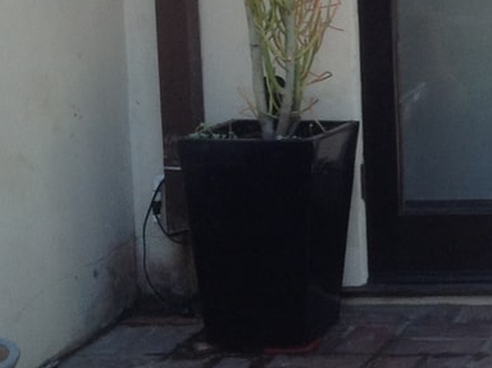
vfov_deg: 12.0
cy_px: 15
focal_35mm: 122
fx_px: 1732
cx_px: 773
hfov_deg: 14.8
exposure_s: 1/318
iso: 50
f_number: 2.4
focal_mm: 4.28
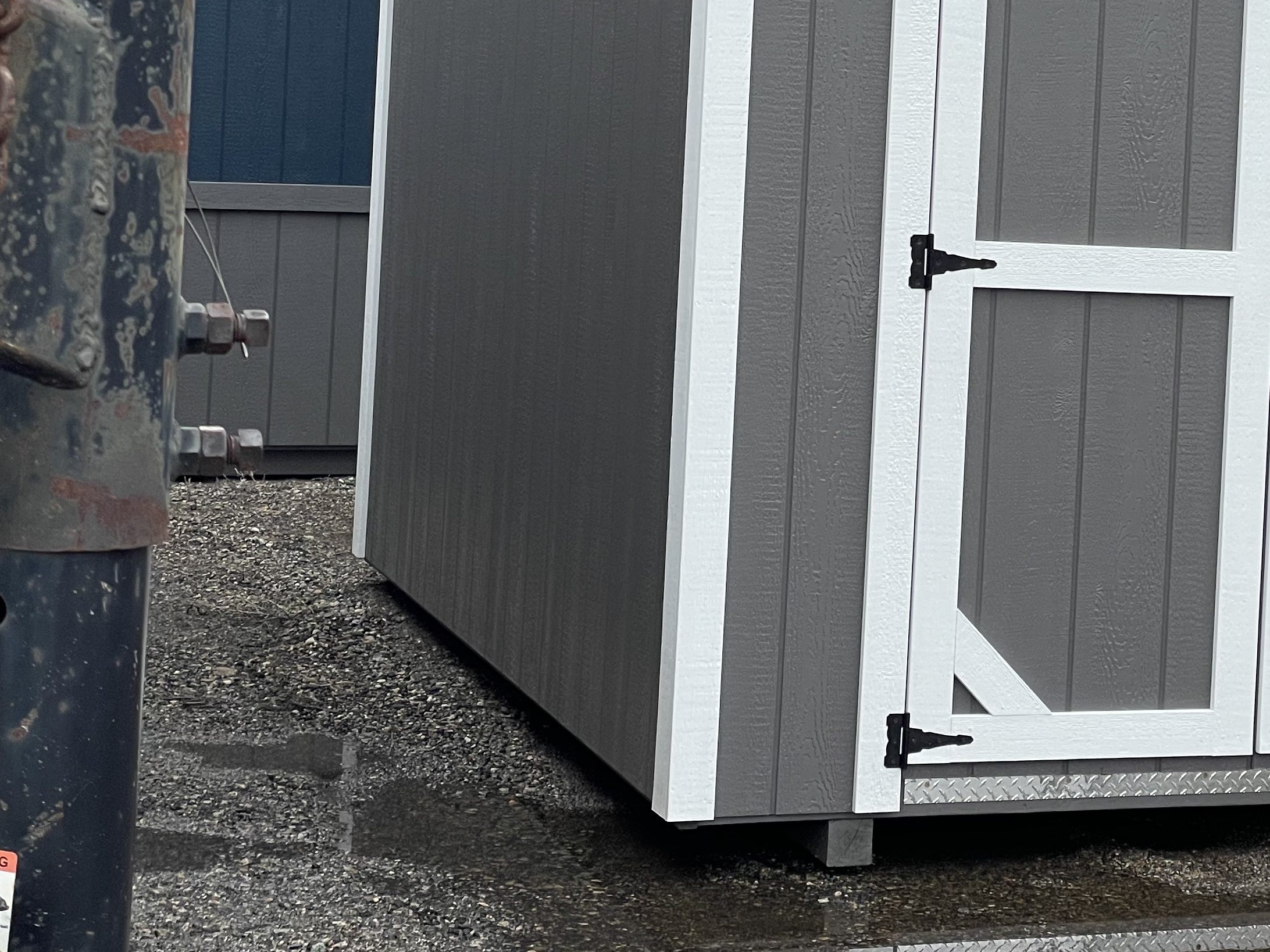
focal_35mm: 96
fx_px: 3522
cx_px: 1107
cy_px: 119
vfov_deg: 15.2
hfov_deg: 20.1
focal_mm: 6
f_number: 2
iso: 25
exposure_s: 1/500
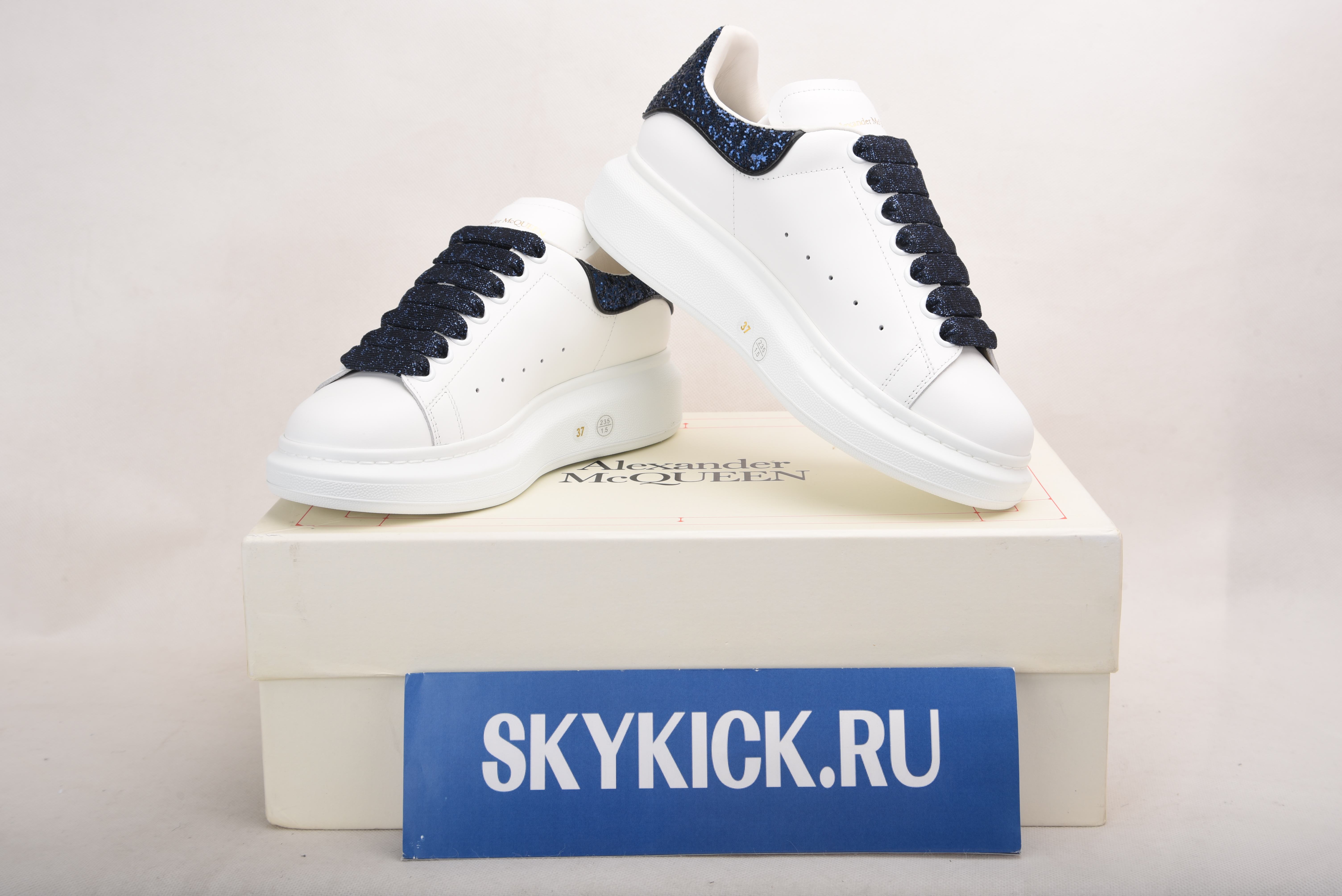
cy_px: 448
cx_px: 671
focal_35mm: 62
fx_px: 2312
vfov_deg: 21.9
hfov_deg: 32.4
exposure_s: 1/200
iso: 100
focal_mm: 62
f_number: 9
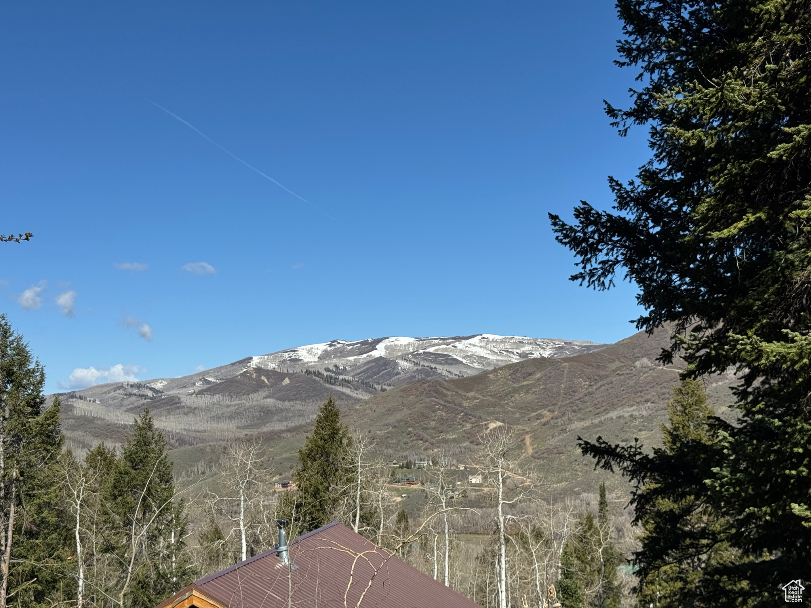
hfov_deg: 39.7
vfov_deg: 30.3
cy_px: 304
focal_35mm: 48
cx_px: 406
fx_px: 1125
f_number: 1.78
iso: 64
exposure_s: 1/7092
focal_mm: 6.76
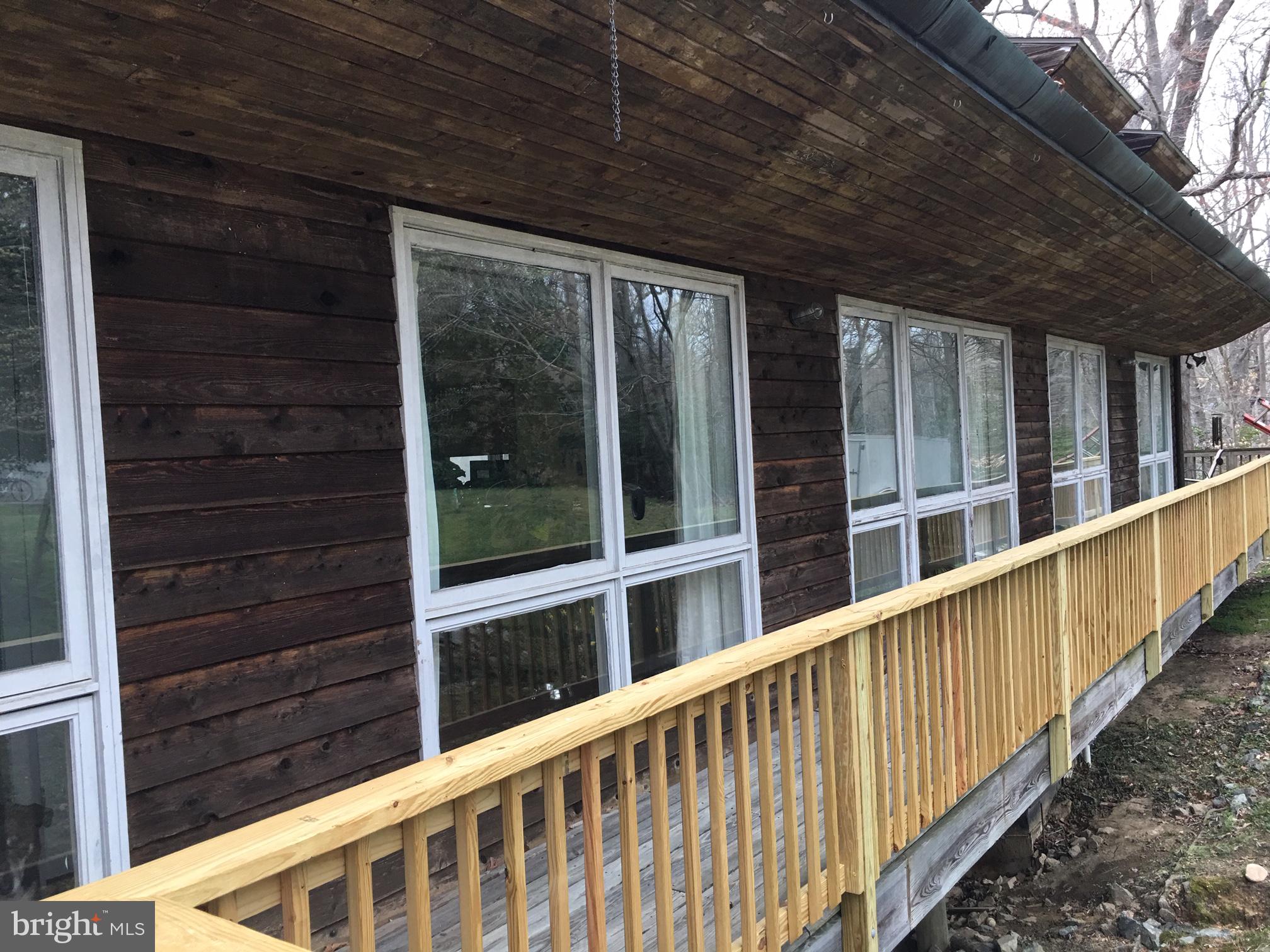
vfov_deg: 48.2
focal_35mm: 29
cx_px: 635
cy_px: 476
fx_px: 1064
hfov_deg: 61.7
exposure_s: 1/30
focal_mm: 4.15
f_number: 2.2
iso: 32
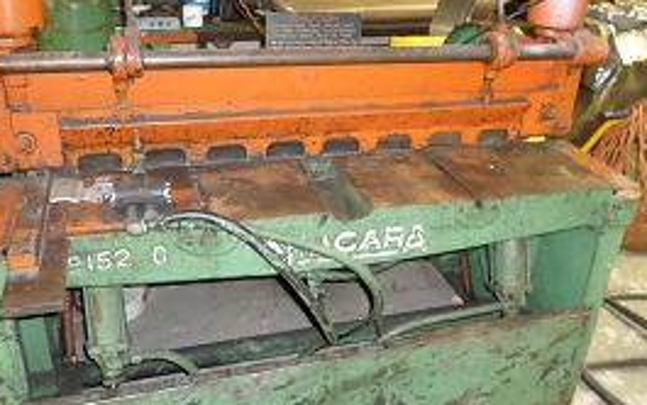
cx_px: 332
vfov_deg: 36.3
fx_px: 618
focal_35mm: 35
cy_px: 220
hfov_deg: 55.3
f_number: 2.5
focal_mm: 4.5
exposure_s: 1/30
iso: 320
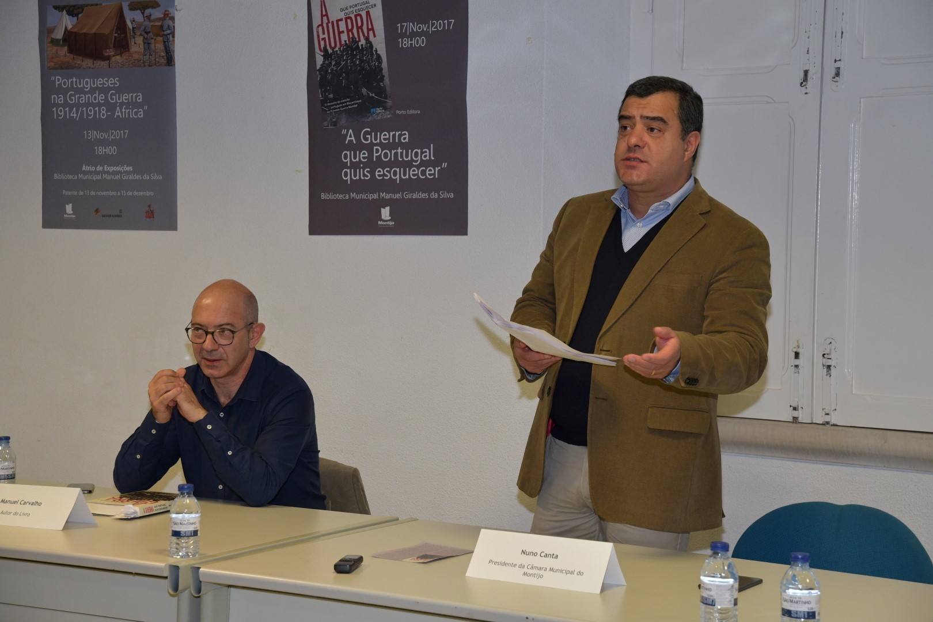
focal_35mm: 72
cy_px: 311
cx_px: 466
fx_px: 1866
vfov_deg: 18.9
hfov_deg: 28.1
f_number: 4.5
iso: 800
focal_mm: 48
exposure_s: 1/160
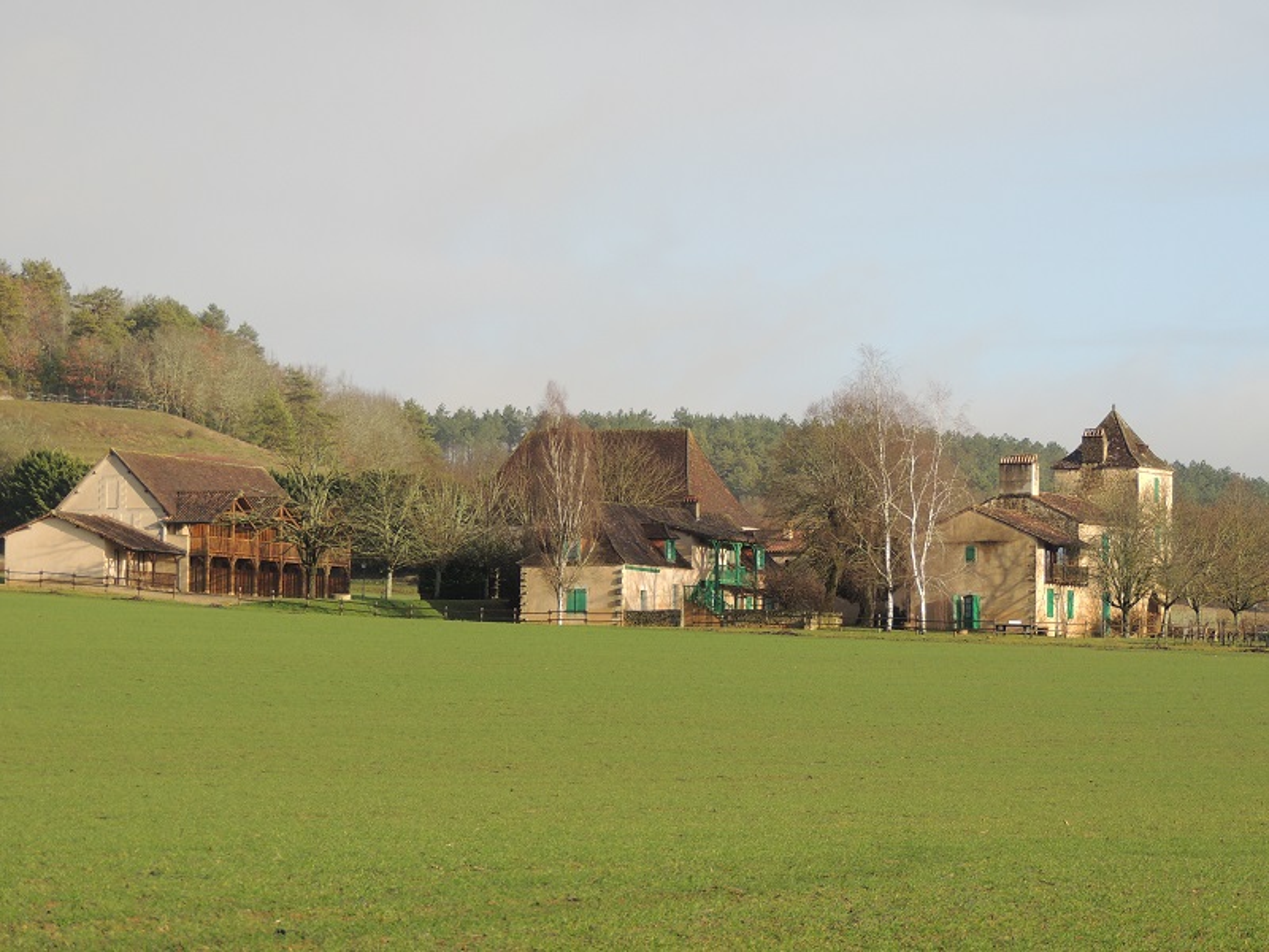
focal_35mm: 135
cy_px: 476
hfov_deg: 14.6
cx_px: 634
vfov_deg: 11.0
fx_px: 4949
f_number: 4.3
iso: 100
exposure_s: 1/320
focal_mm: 24
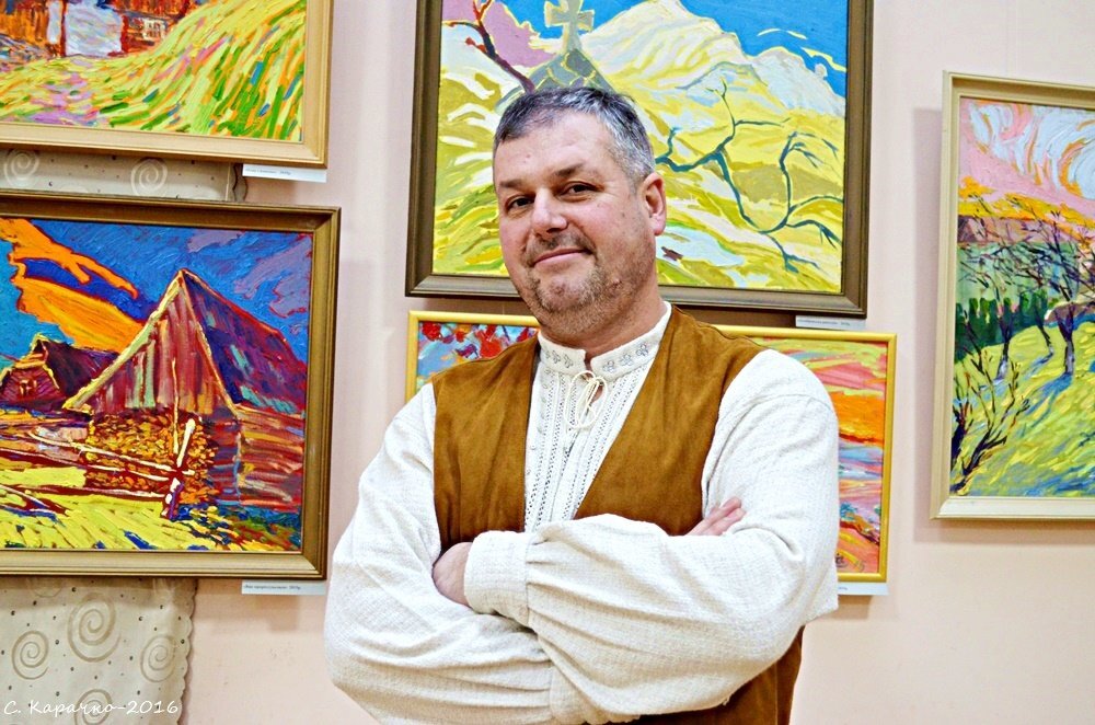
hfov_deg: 49.6
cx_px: 548
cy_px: 362
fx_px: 1184
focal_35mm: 39
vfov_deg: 34.1
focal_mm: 26
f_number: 4.2
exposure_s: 1/50
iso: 1600
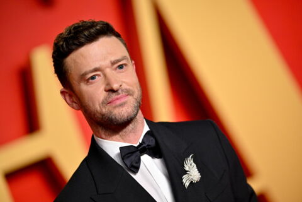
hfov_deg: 10.3
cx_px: 151
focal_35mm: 200
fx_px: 1678
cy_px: 101
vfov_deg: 6.9
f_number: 3.2
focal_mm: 200
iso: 2500
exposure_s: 1/1600
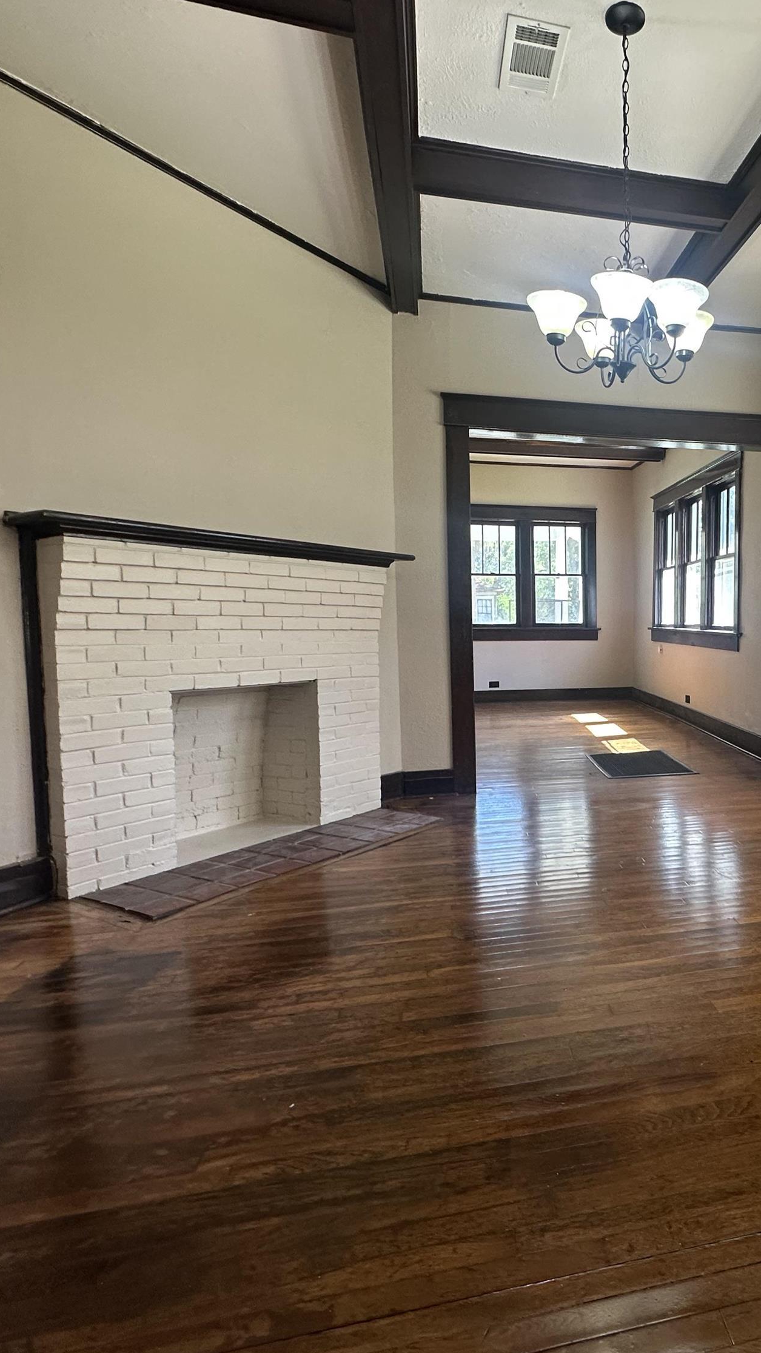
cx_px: 637
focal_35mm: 21
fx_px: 753
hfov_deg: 49.6
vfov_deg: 83.8
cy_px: 677
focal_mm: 2.22
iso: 160
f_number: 2.2
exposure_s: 1/120
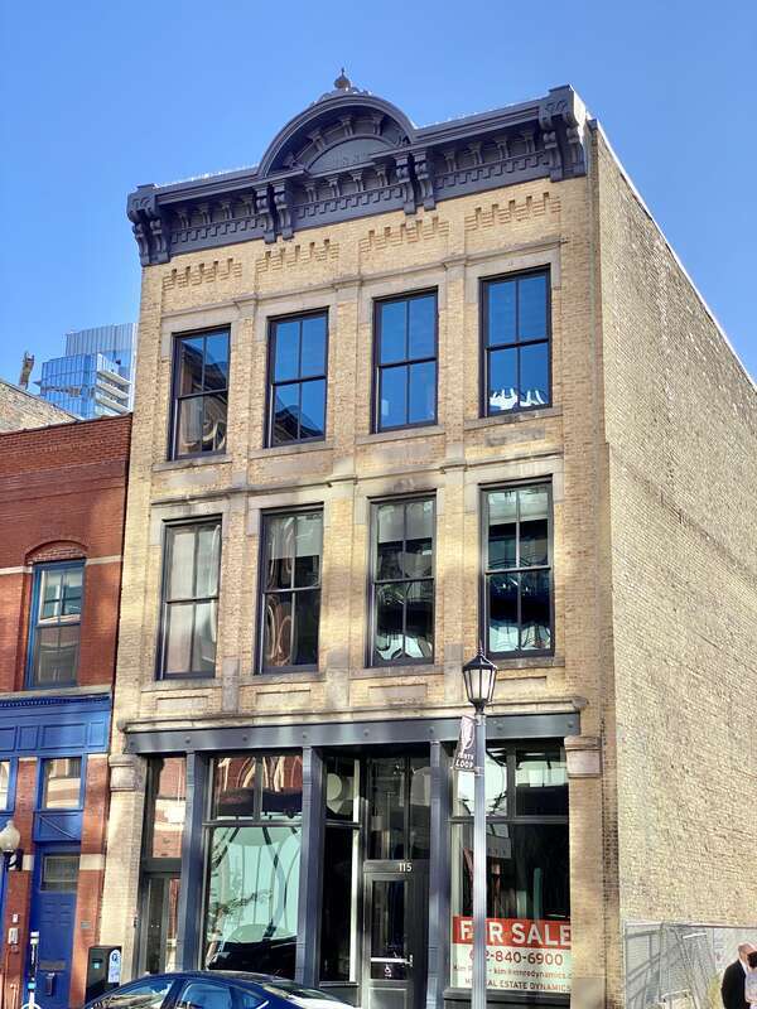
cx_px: 378
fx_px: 1516
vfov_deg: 36.8
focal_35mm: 52
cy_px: 504
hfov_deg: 28.0
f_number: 2
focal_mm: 6
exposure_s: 1/1020
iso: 20
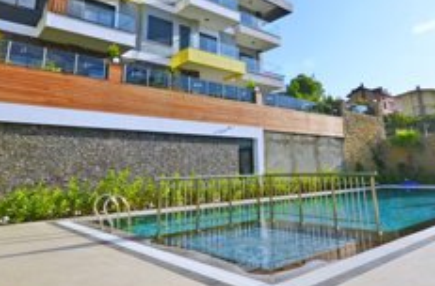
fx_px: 313
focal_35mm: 26
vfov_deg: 47.7
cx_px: 239
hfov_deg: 69.4
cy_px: 79
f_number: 9
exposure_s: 1/250
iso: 100
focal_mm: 10
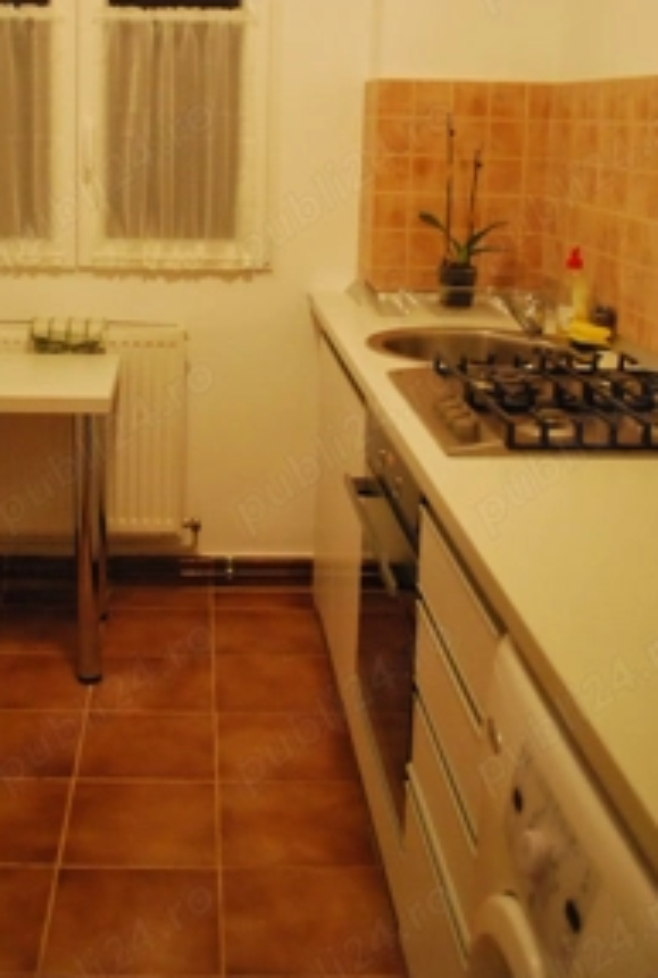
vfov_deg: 45.5
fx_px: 1145
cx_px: 222
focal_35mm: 42
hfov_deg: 31.8
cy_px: 319
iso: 1600
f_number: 3.5
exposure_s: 1/25
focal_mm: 18
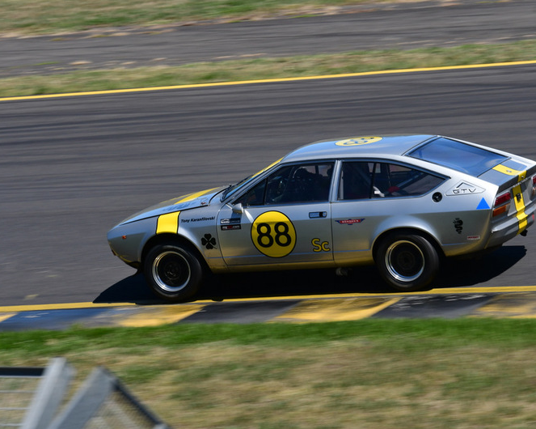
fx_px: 3910
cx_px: 295
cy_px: 214
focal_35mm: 247
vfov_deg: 6.3
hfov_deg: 7.8
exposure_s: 1/400
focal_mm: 145
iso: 320
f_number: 13
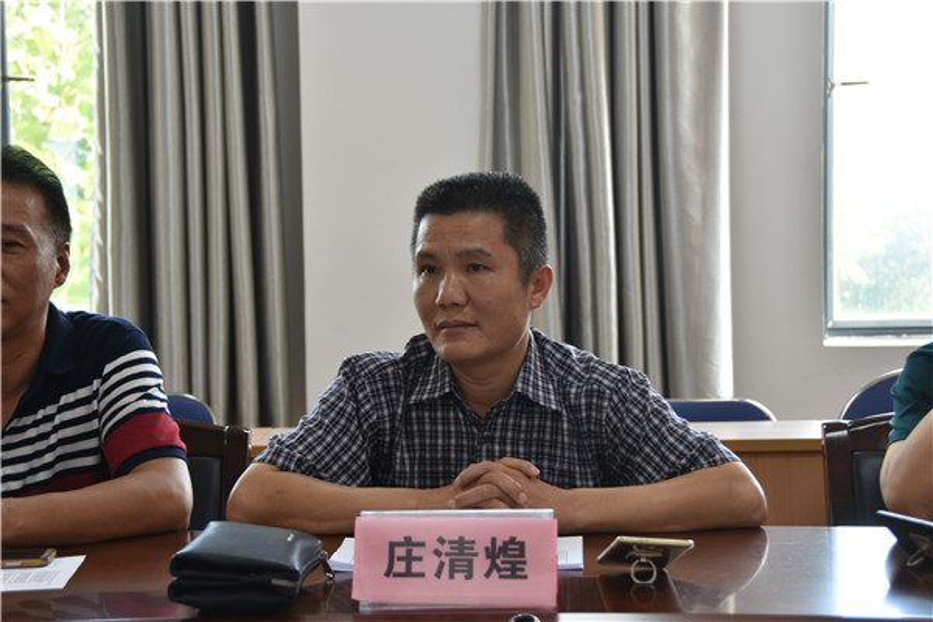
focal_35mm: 72
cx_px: 466
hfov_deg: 28.1
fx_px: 1866
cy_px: 311
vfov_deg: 18.9
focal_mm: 48
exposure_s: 1/20
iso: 100
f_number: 4.5
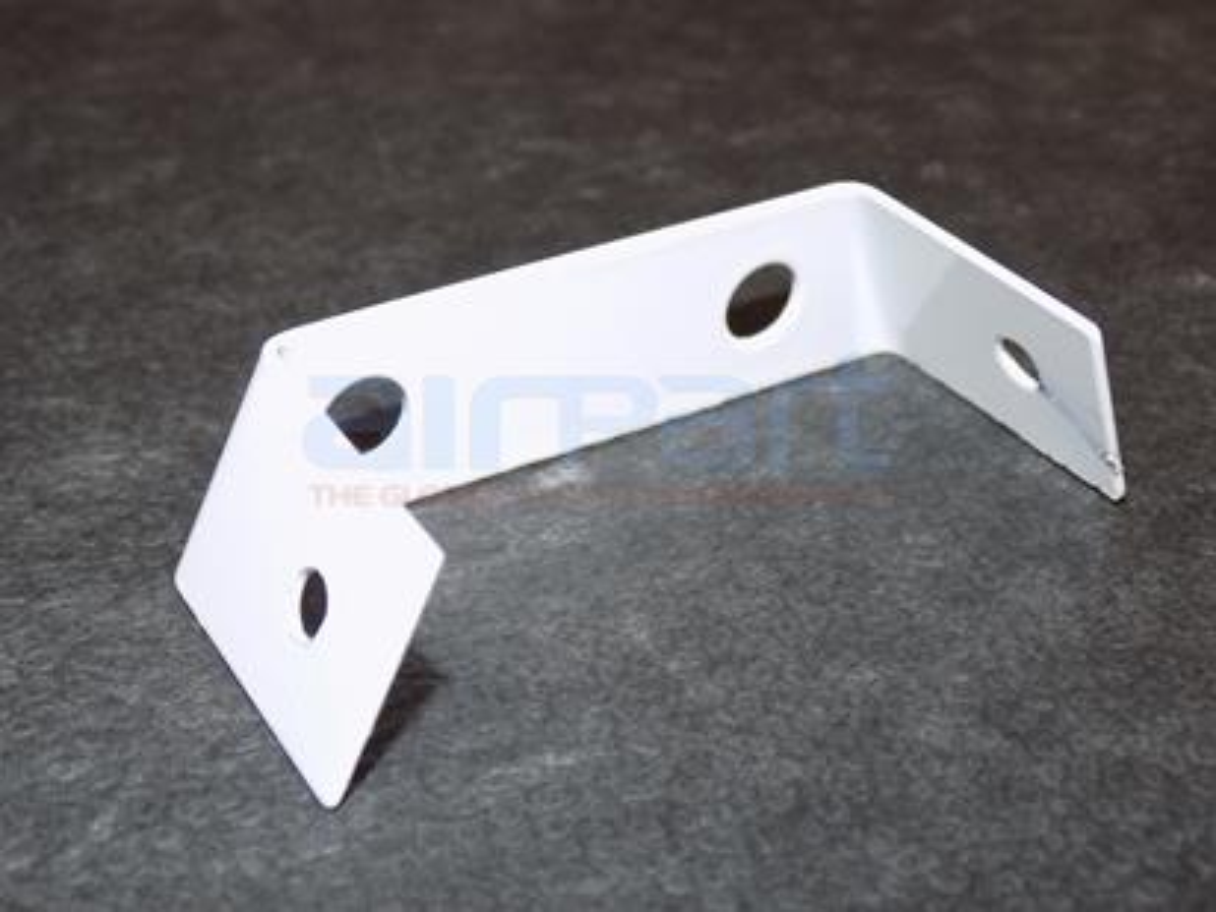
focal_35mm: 59
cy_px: 456
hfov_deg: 32.7
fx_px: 2073
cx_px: 608
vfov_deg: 24.8
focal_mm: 10.5
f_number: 4
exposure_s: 1/30
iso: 200
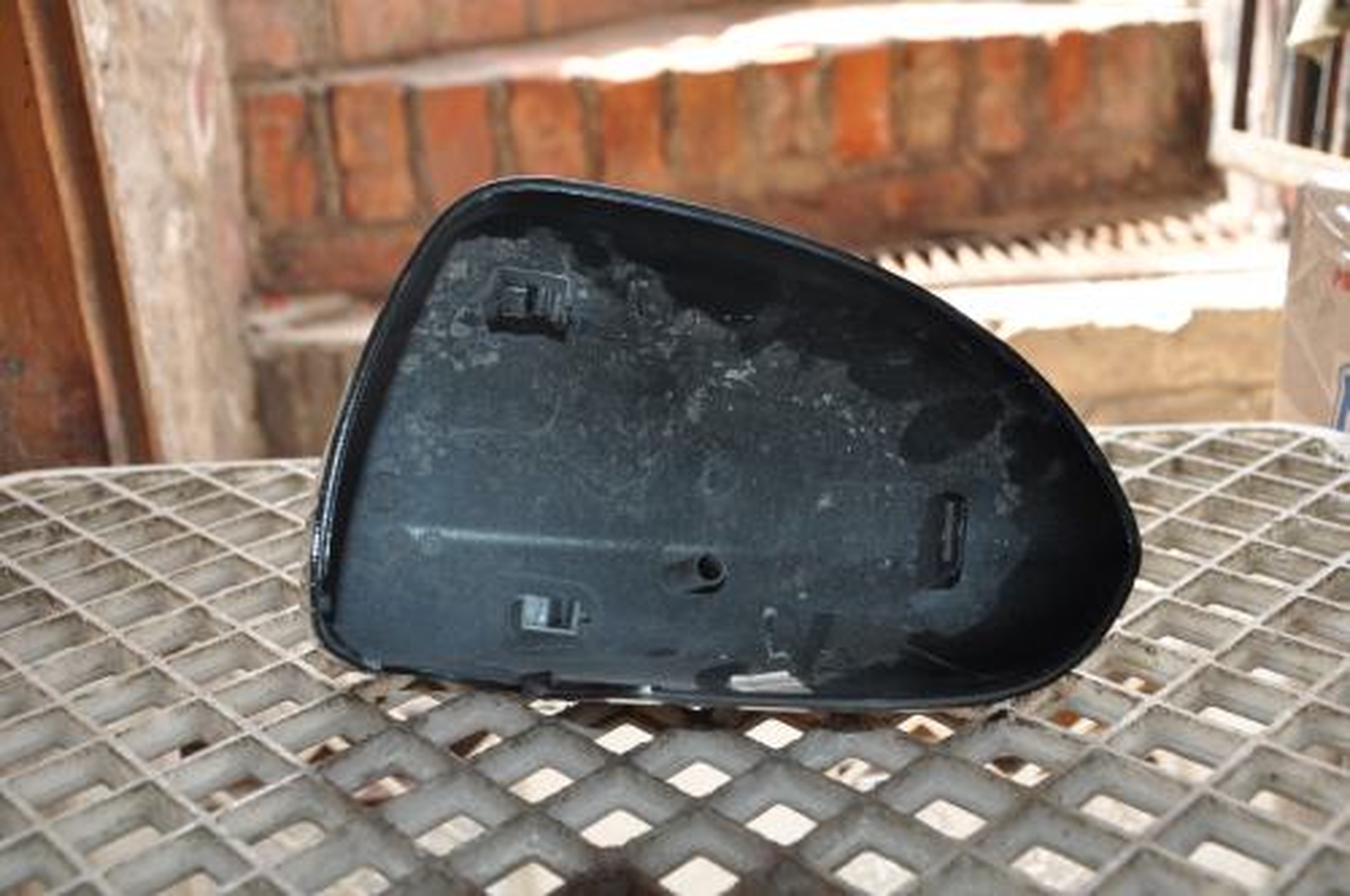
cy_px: 448
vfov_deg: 34.1
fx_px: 1461
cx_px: 675
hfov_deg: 49.6
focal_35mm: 39
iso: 320
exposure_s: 1/125
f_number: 4
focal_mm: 26
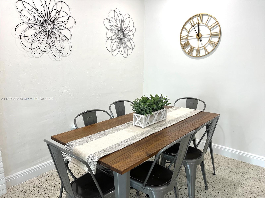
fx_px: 199
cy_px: 99
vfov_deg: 53.1
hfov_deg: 67.3
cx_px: 132
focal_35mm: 26
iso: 64
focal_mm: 5.1
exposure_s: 1/60
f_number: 1.6
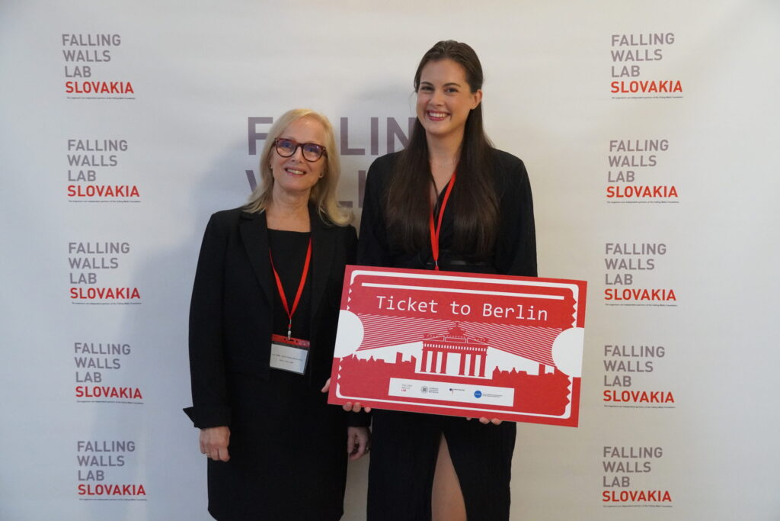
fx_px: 1008
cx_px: 390
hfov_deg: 42.3
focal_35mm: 46
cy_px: 260
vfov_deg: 29.0
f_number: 4.5
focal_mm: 31
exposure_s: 1/100
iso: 6400
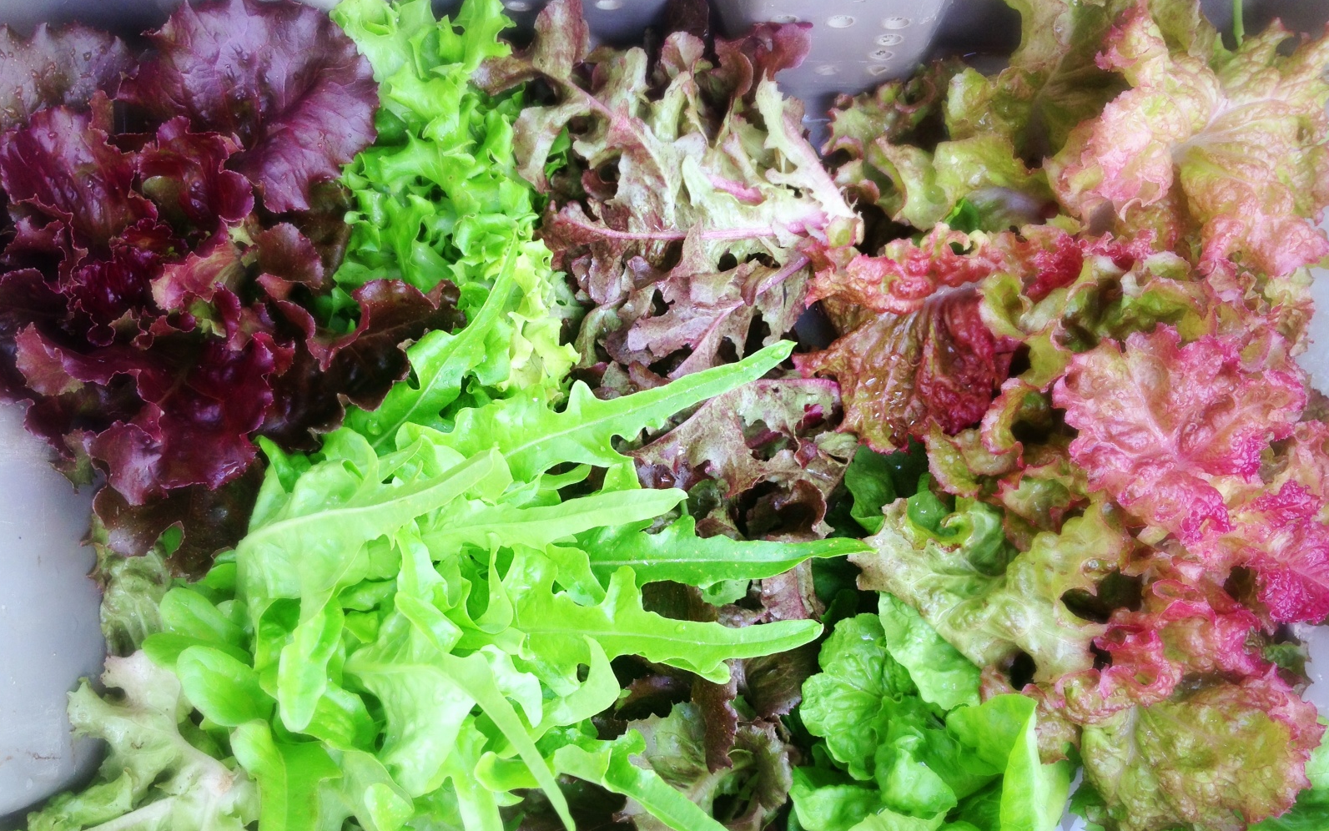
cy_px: 486
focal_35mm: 38
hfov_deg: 51.5
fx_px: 1376
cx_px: 668
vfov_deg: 33.5
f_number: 2.4
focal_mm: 4.28
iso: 64
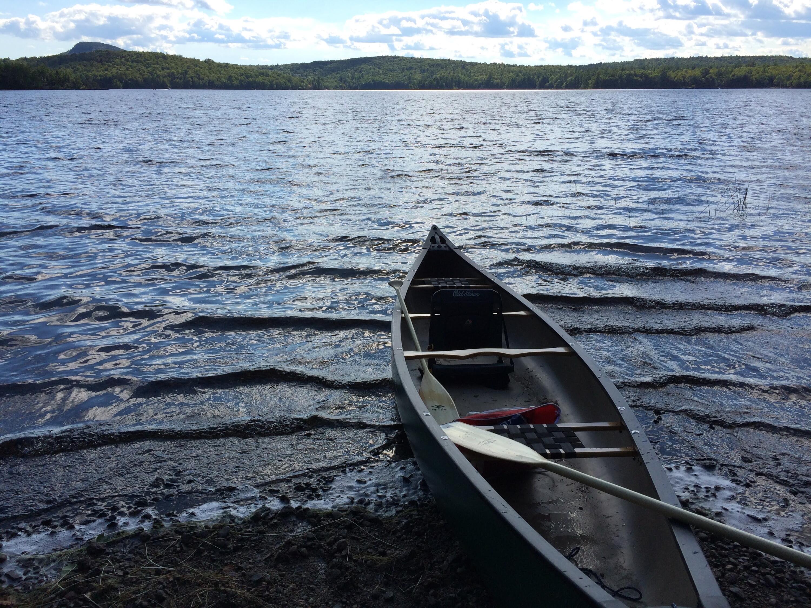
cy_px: 304
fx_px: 703
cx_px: 406
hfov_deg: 60.0
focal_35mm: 30
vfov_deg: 46.8
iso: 32
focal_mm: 4.12
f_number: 2.2
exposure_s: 1/2160
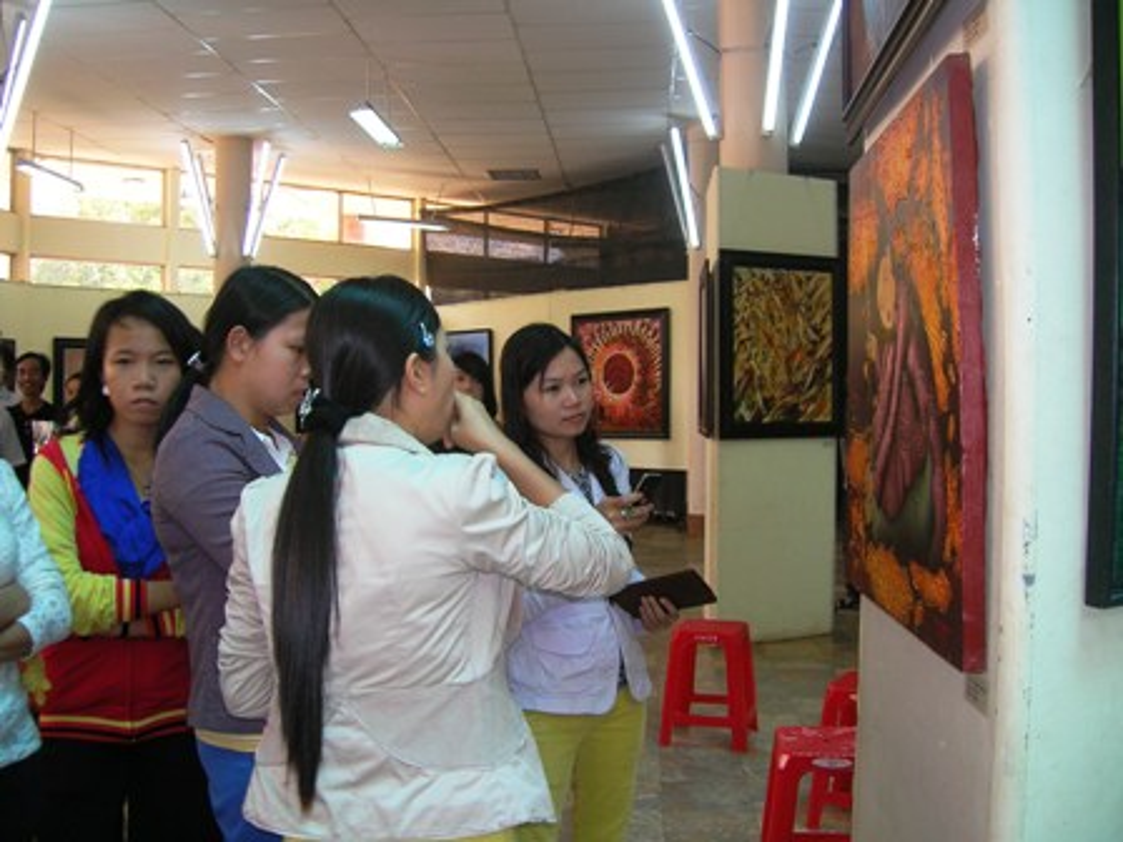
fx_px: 1103
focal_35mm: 34
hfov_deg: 54.0
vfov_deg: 41.8
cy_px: 421
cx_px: 562
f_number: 2.9
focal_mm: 5.7
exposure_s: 1/30
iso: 50
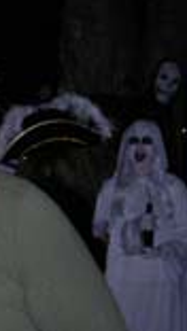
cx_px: -183
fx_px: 1012
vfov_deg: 18.6
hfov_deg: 9.8
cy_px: 217
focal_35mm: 115
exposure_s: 1/60
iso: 150
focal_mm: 7.8
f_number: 3.4
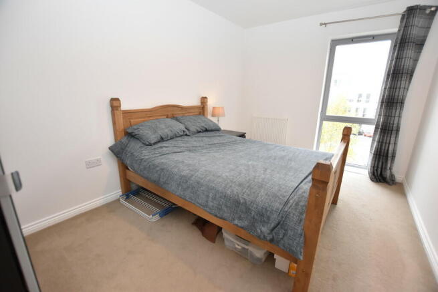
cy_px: 146
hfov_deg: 100.4
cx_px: 219
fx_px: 183
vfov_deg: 77.4
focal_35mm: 15
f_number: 3.5
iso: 800
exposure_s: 1/60
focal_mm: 10
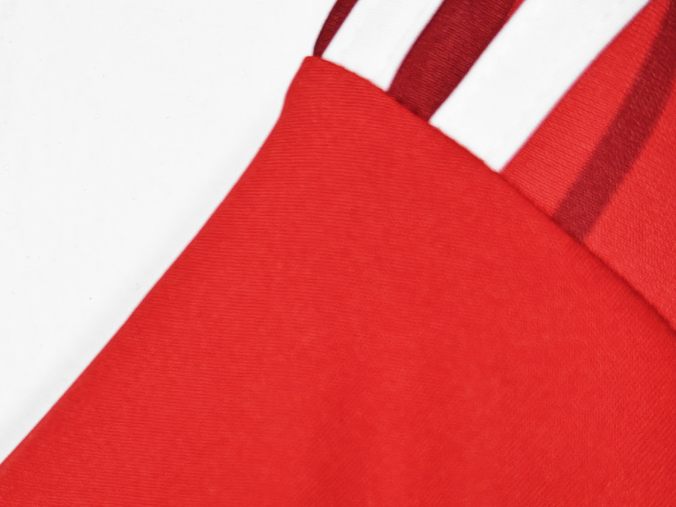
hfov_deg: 18.5
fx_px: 2070
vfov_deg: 14.0
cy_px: 302
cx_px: 292
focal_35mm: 106
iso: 100
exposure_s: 1/100
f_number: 1.75
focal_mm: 8.67
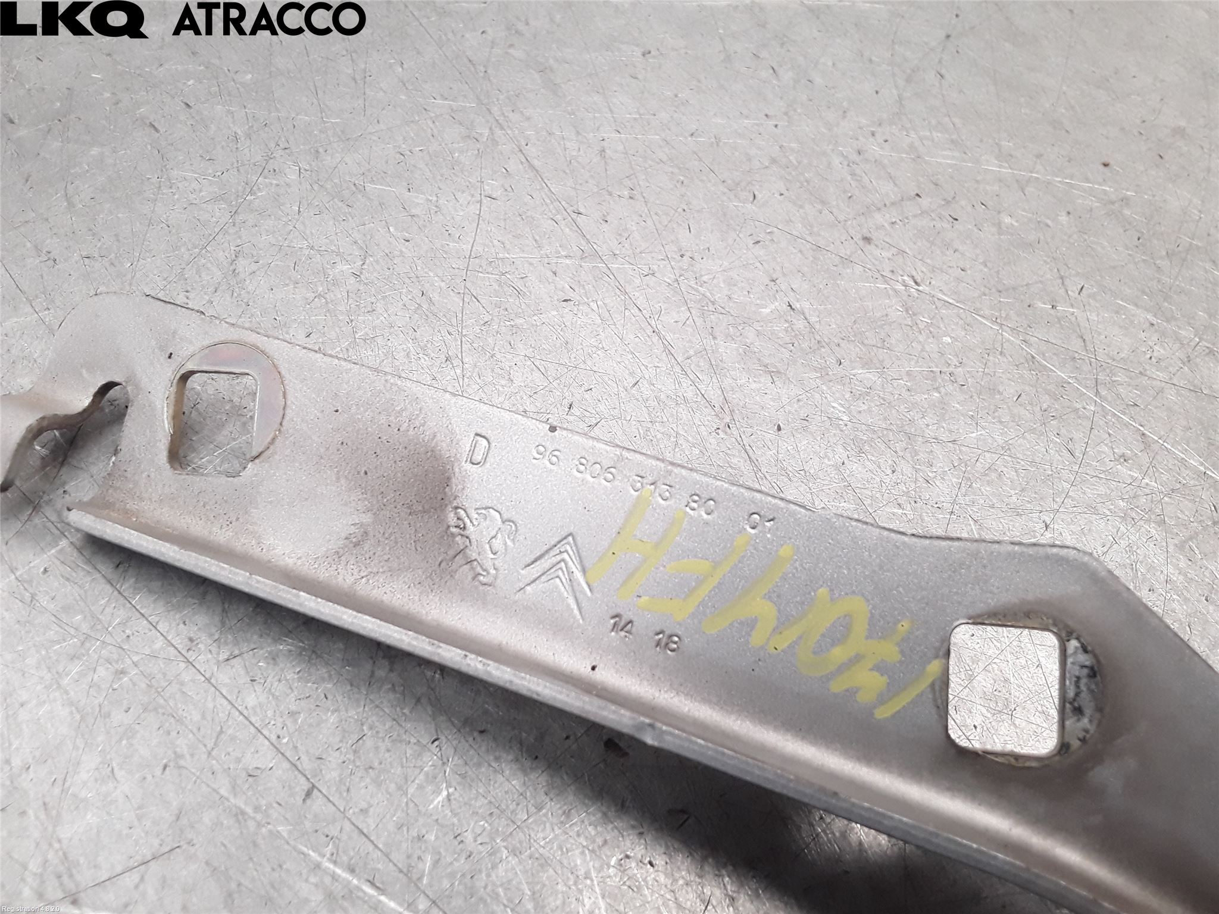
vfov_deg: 49.7
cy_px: 457
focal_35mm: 28
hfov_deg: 63.4
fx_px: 986
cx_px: 610
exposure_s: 1/100
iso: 100
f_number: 1.9
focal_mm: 2.91
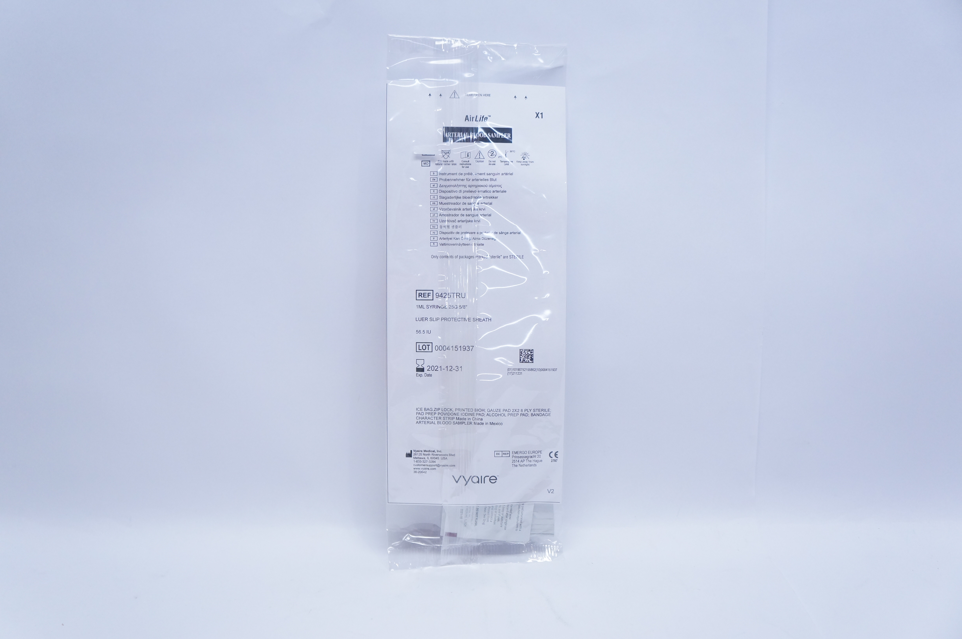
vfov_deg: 39.9
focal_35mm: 33
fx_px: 881
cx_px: 481
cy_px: 320
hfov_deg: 57.3
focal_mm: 22
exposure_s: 1/200
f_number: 4
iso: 800
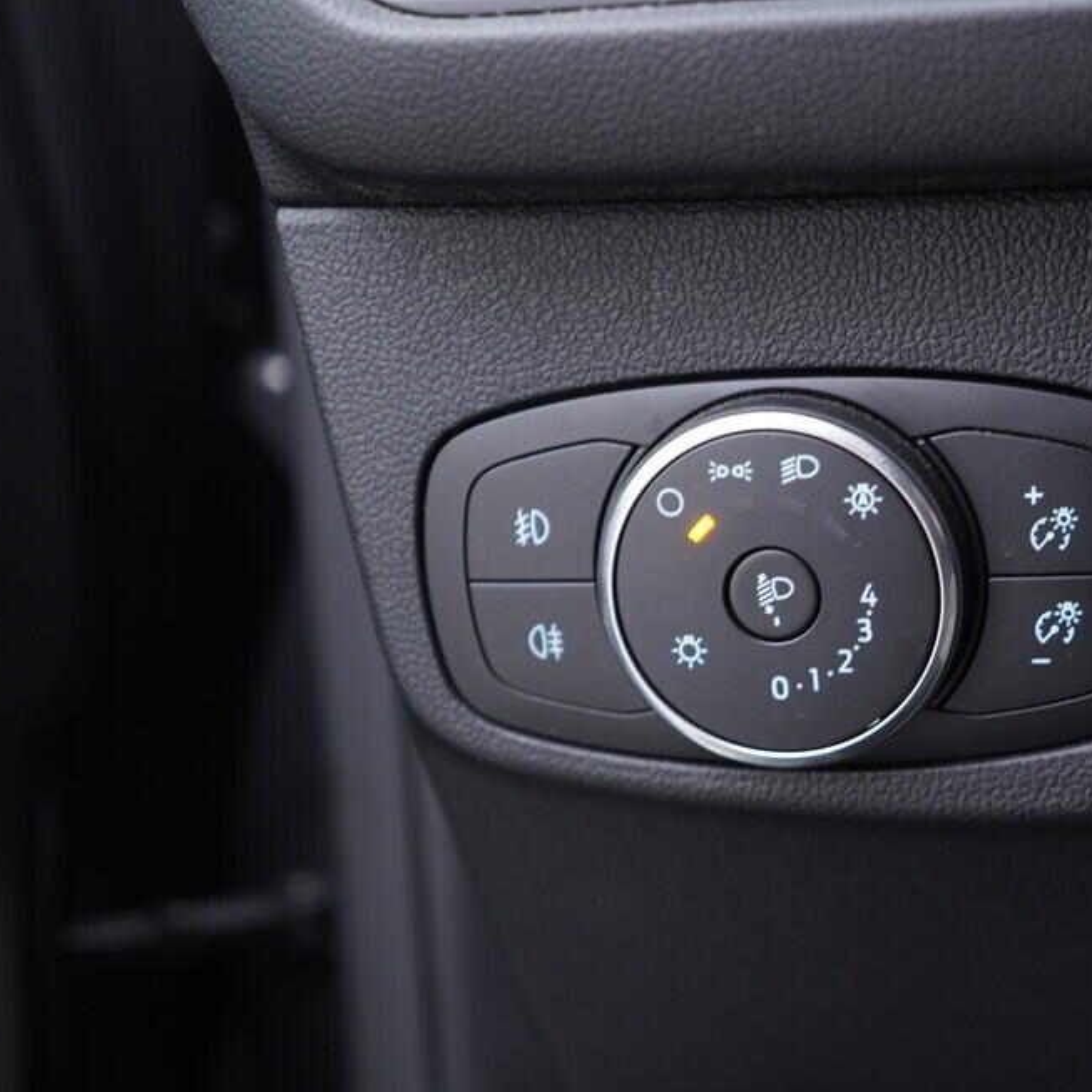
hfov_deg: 34.8
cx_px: 778
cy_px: 569
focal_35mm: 48
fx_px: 1713
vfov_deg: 35.3
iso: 400
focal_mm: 24
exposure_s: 1/40
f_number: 2.8
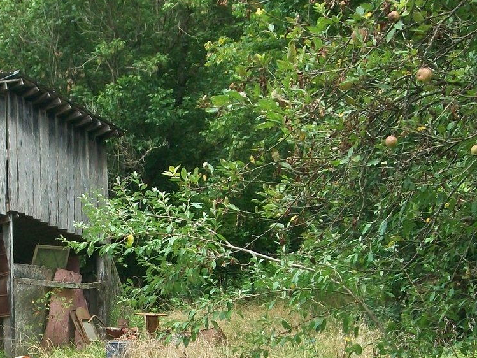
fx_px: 1475
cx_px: 55
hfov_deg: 18.1
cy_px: 265
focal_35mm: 107
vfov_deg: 13.8
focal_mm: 8.8
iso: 80
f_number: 3.6
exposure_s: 1/200
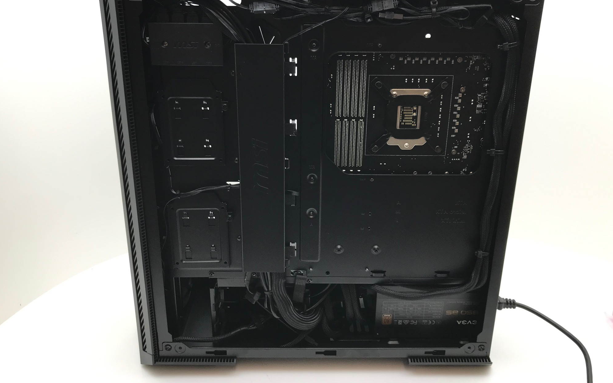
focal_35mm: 30
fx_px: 501
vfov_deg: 41.8
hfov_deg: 62.9
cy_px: 172
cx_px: 308
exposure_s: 1/60
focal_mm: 3.99
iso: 25
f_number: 1.8
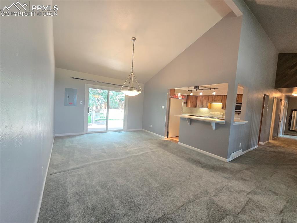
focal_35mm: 13
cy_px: 112
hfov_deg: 106.2
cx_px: 148
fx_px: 111
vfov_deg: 89.9
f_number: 2.2
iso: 320
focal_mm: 2.2
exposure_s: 1/60
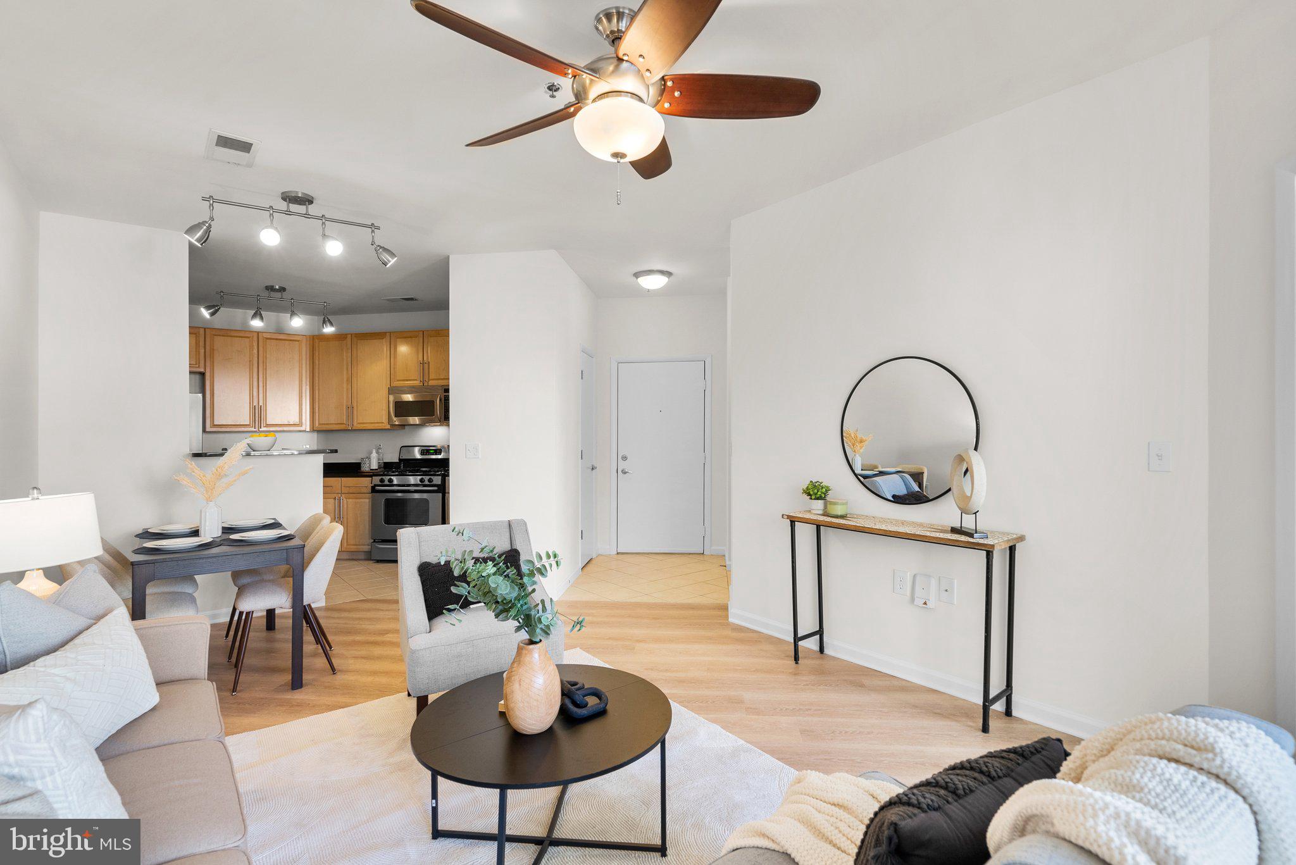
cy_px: 432
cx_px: 648
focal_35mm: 16
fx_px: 576
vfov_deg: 73.8
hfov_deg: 96.7
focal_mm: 16
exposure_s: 1/2.5
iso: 320
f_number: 8
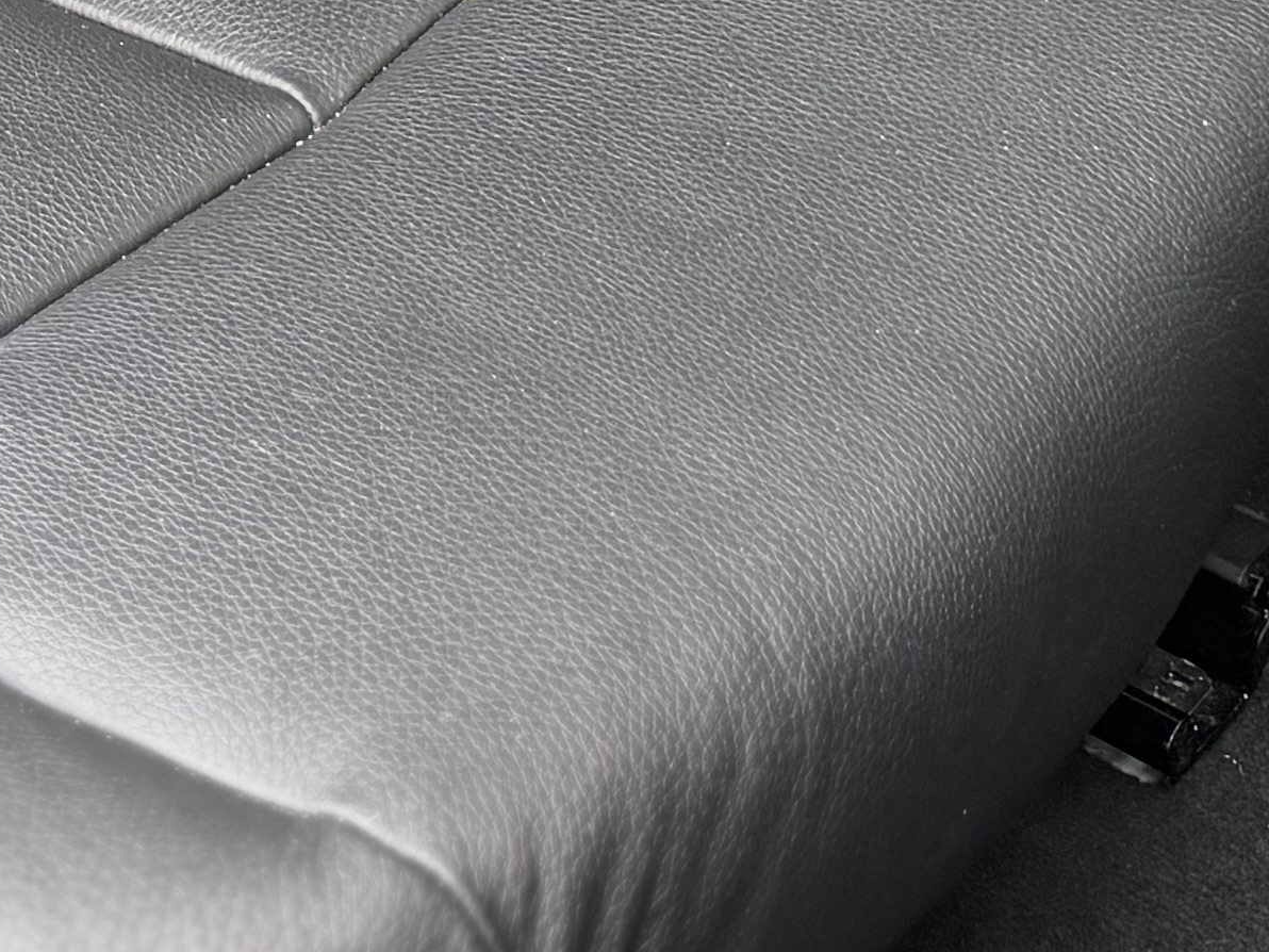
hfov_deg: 16.5
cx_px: -230
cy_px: -1240
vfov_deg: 11.1
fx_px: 4216
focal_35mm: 115
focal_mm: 6.76
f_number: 1.78
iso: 200
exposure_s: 1/198
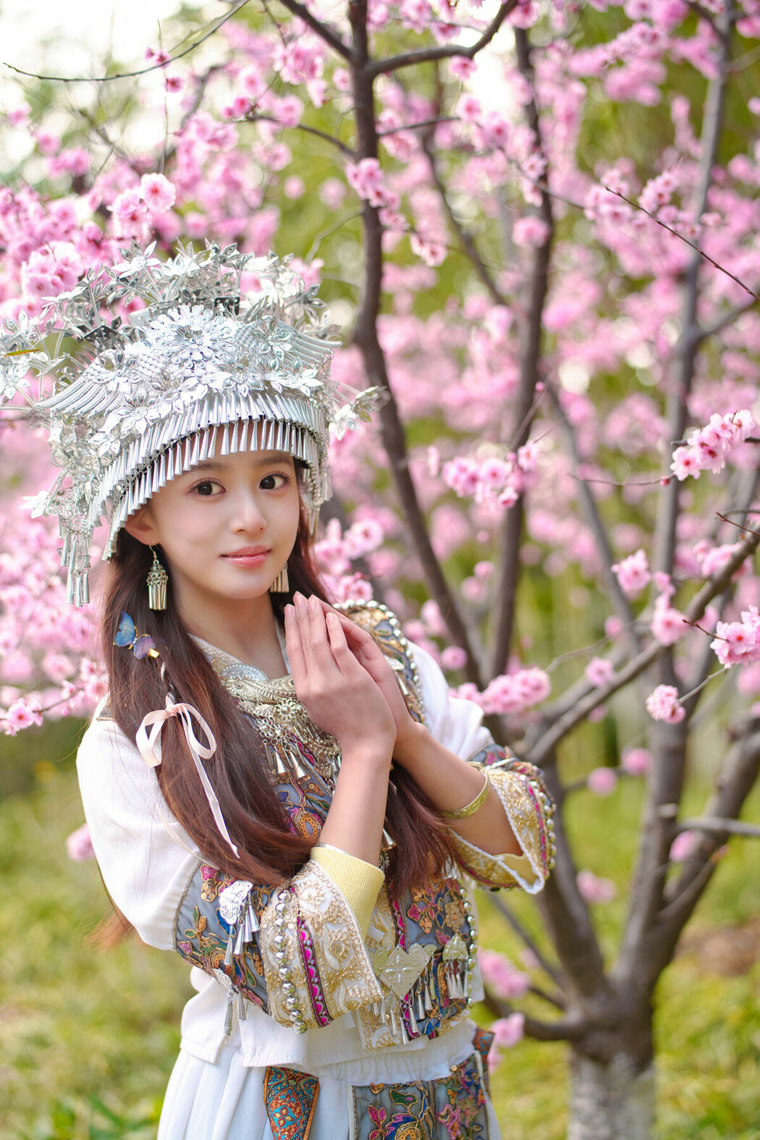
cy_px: 570
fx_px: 1583
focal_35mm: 50
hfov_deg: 27.0
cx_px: 380
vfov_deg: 39.6
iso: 100
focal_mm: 50
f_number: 1.8
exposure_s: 1/320
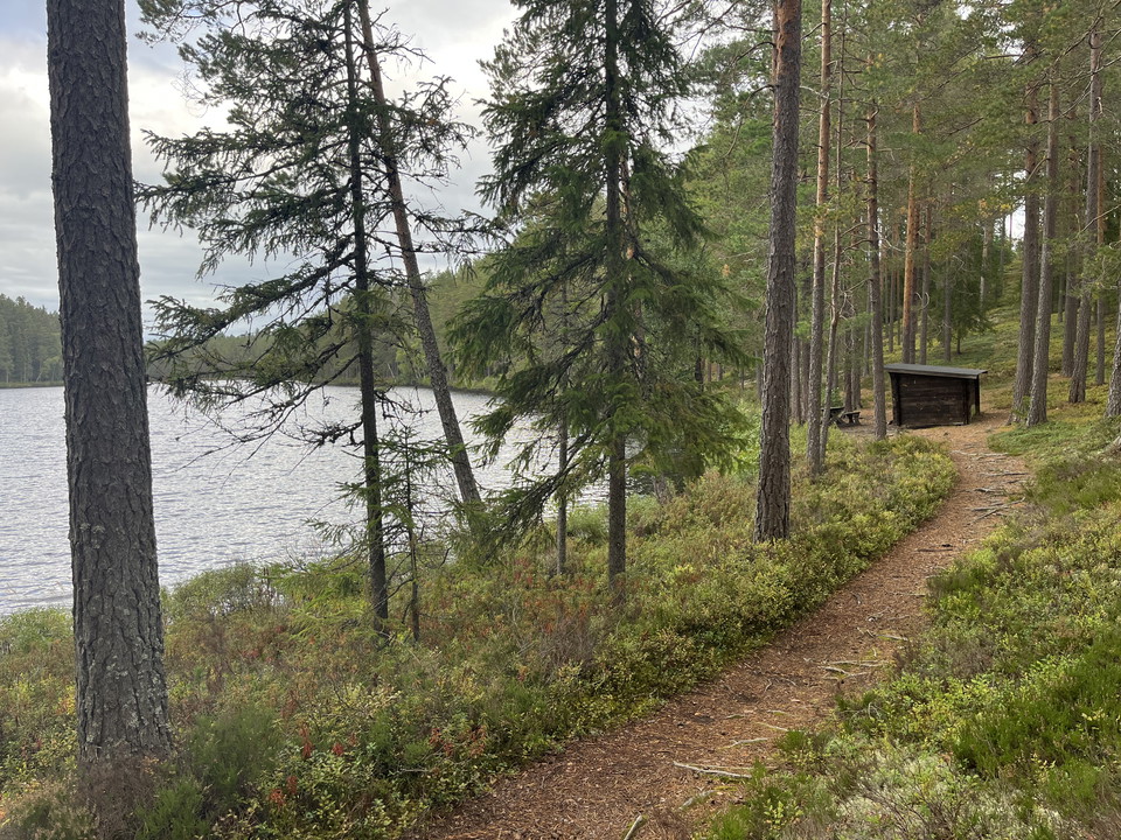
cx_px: 560
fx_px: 842
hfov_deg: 67.3
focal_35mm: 26
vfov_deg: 53.1
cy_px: 420
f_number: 1.6
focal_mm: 5.1
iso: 50
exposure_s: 1/400
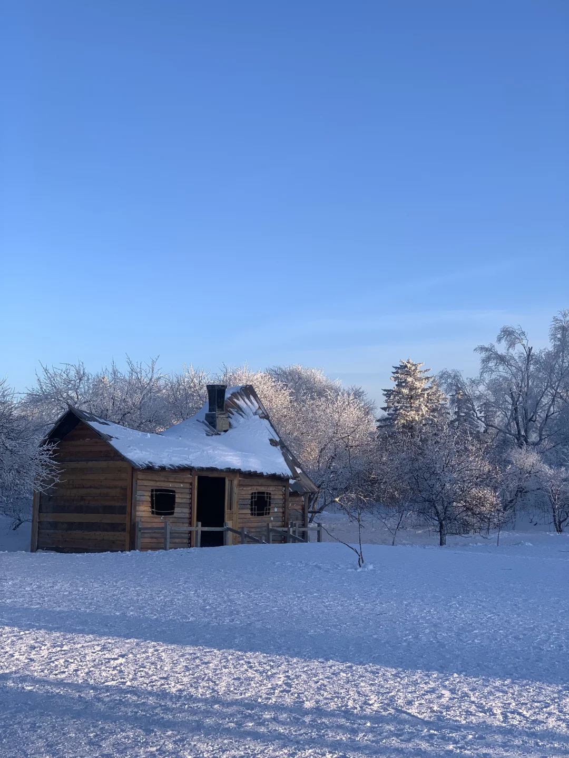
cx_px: 284
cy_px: 379
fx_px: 1140
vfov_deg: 36.8
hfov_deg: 28.0
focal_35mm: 52
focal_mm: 6
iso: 16
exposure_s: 1/369
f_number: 2.4
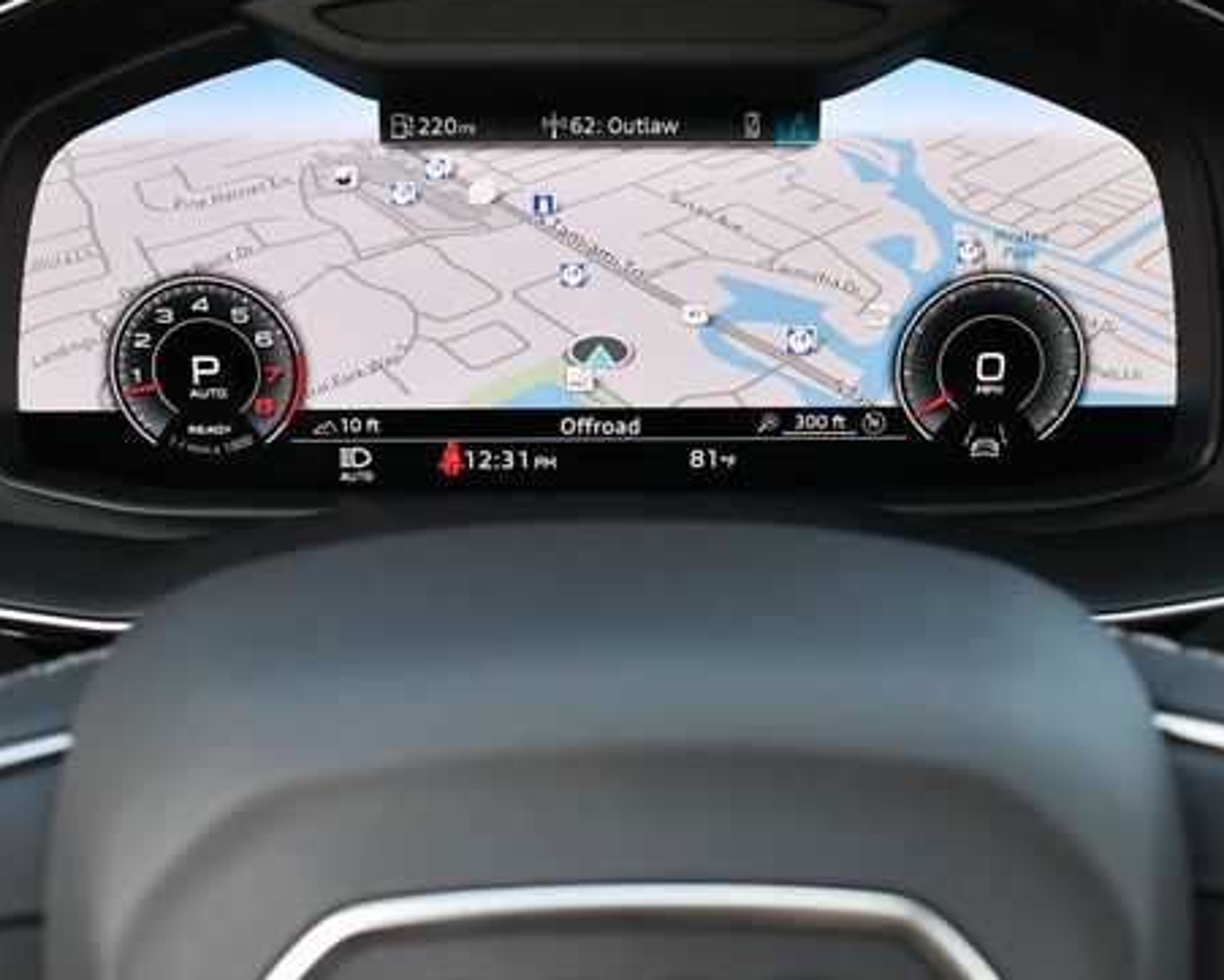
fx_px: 1739
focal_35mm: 48
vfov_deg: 31.4
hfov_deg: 38.8
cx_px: 600
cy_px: 415
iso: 400
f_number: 3.5
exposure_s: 1/250
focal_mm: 18
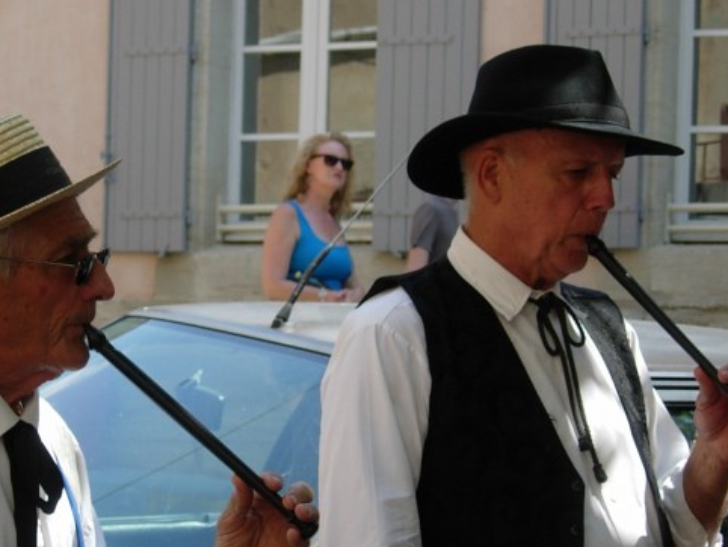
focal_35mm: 136
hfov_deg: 14.5
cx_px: 217
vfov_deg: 10.9
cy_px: 382
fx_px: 2862
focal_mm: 17
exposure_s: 1/342
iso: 64
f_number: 4
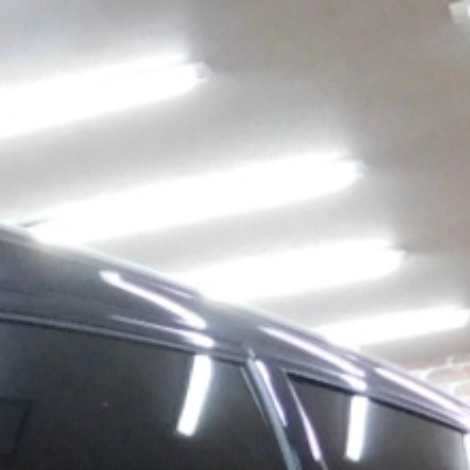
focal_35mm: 147
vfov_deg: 10.1
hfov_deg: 11.1
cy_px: 1202
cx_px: -366
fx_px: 2258
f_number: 3
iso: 400
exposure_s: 1/30
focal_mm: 4
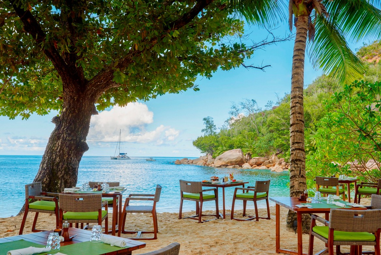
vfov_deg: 35.1
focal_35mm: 38
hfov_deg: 50.7
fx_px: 402
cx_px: 190
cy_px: 128
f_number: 11
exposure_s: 1/80
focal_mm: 38
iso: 160
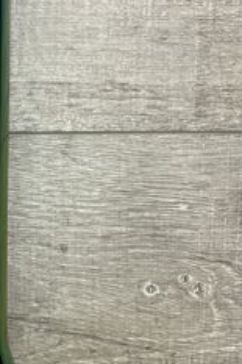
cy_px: 260
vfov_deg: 32.0
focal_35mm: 62
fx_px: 626
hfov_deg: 20.5
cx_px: -44
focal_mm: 5.7
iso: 125
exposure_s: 1/100
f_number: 1.5
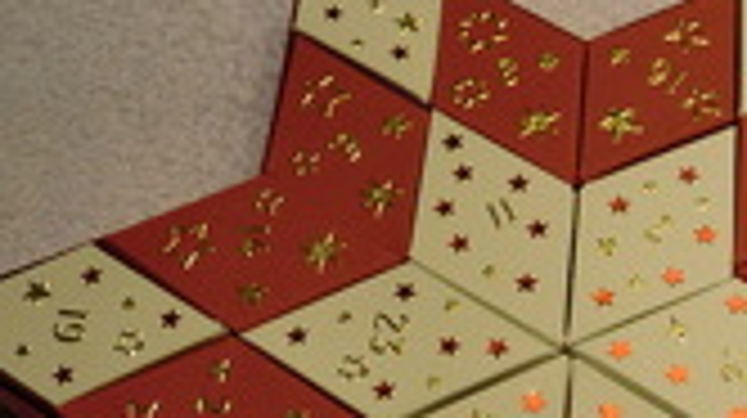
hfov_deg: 29.4
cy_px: 476
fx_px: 1405
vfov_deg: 16.4
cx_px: 533
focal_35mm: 71
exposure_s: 1/60
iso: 125
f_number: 2.8
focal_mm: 5.58
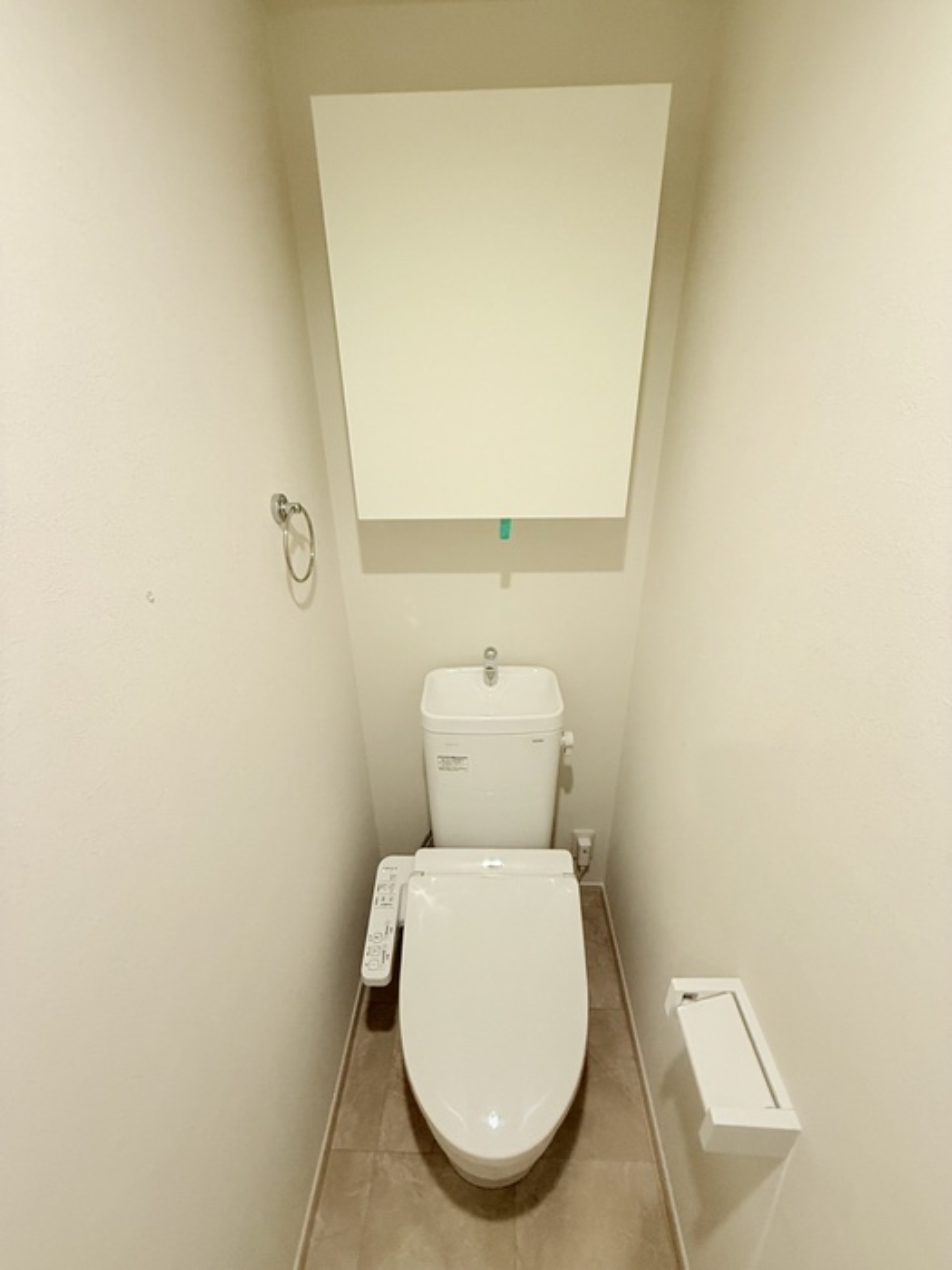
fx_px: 513
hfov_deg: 85.7
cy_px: 635
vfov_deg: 102.1
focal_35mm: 14
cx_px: 476
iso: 250
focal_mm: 2.22
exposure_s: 1/99
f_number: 2.2
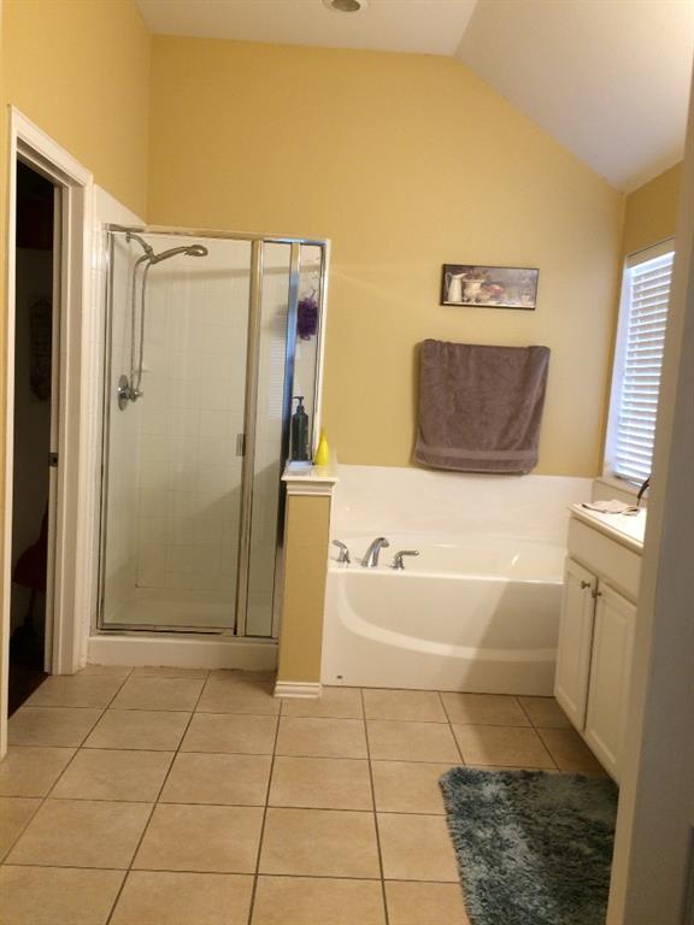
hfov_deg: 48.2
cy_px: 462
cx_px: 347
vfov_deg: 61.7
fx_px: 775
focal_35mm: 29
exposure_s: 1/30
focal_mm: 4.15
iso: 64
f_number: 2.2
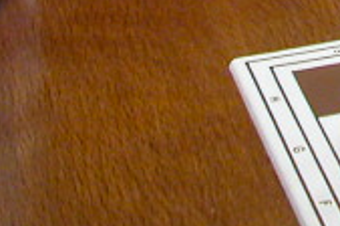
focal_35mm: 240
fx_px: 2262
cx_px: 720
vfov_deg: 5.4
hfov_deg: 8.1
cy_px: -460
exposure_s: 1/11.2
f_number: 2.6
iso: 100
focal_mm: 7.85
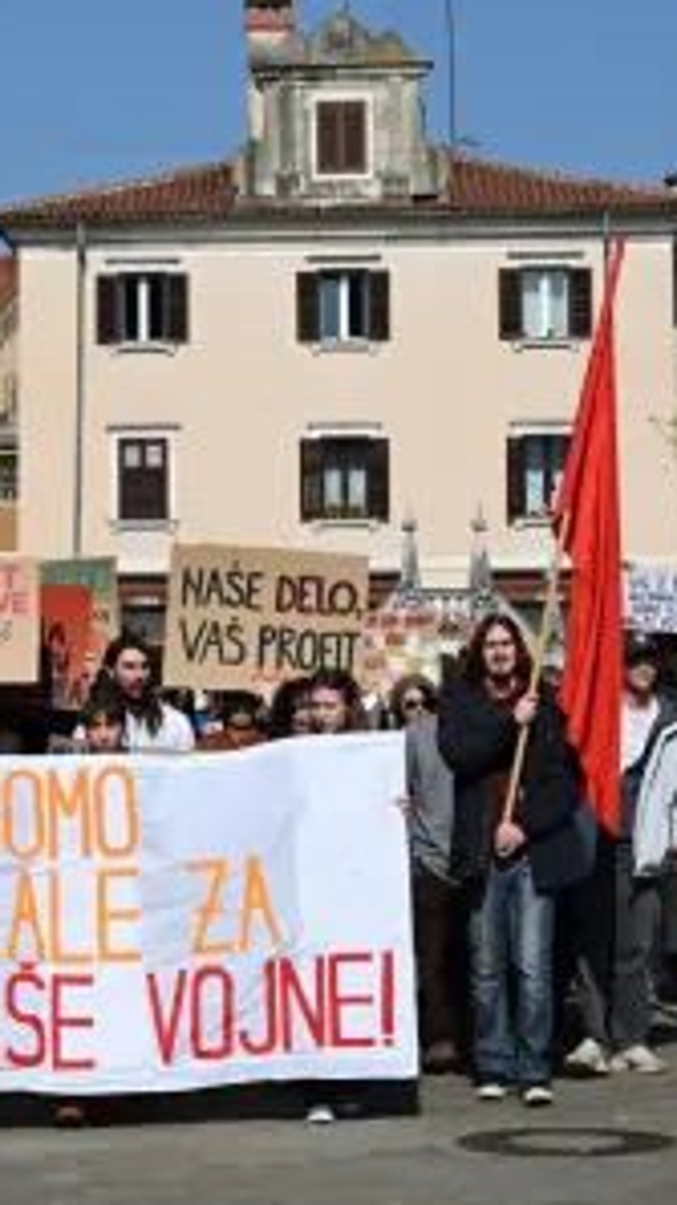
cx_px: 61
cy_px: 619
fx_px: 3511
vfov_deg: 19.5
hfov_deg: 10.9
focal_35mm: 110
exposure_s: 1/400
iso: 100
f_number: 10
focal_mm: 52
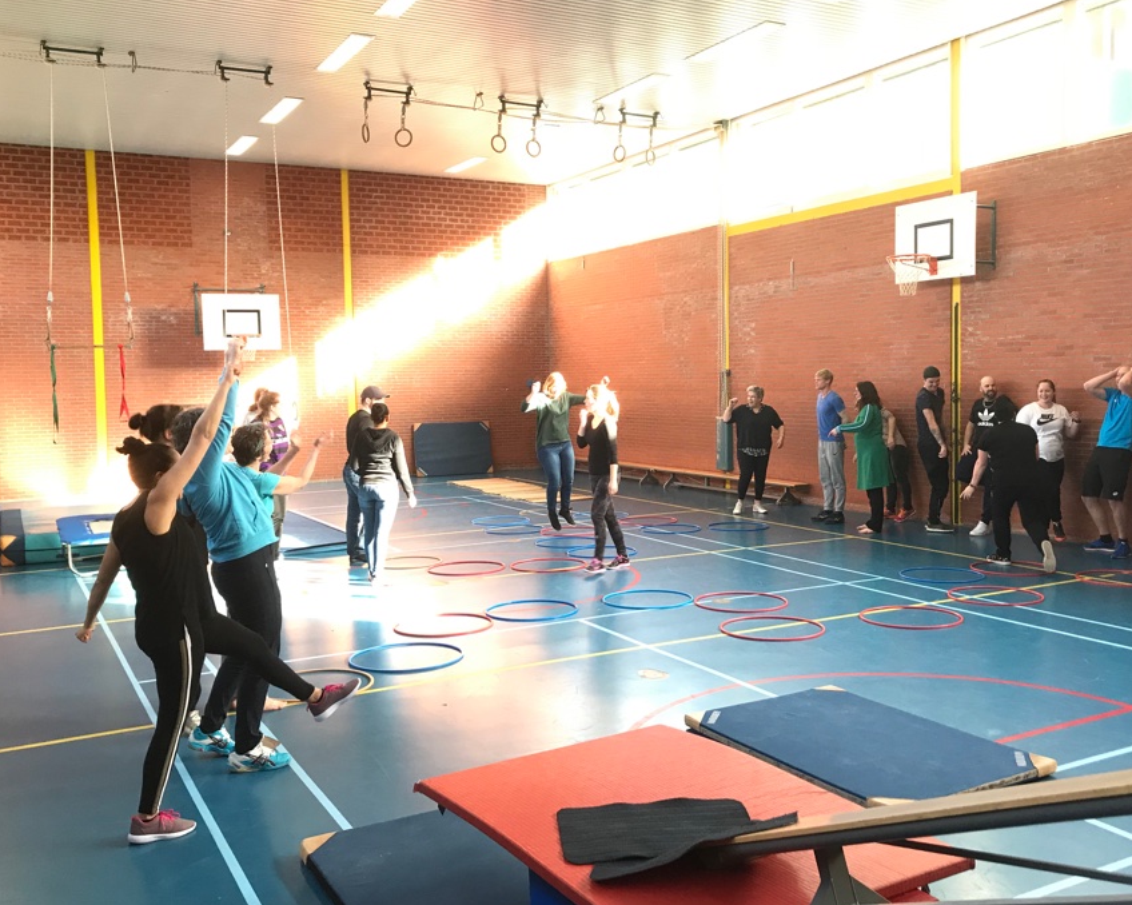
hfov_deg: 54.1
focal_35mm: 33
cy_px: 451
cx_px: 627
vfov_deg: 44.5
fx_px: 1105
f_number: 1.8
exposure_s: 1/33
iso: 25
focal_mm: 3.99
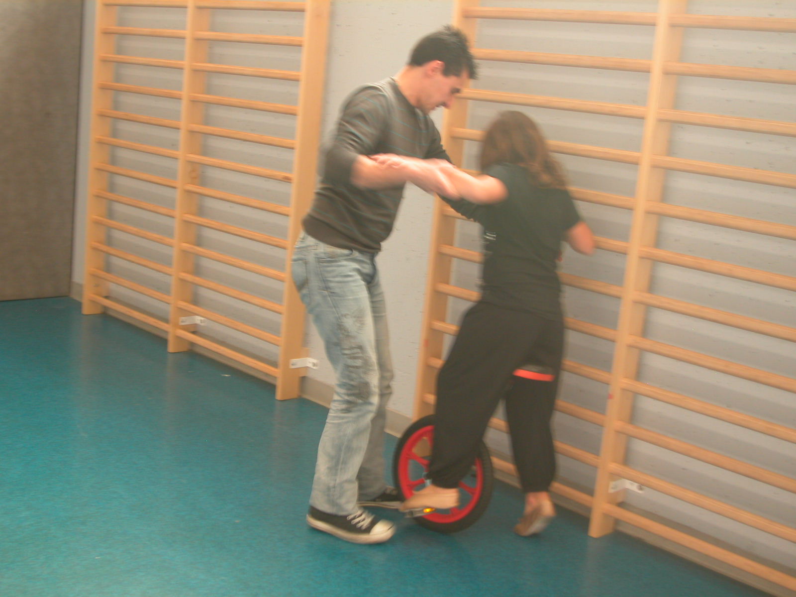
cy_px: 298
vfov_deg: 29.7
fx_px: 1127
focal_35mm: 49
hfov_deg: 38.9
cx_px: 398
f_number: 3.4
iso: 100
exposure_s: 1/23.2
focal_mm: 12.4
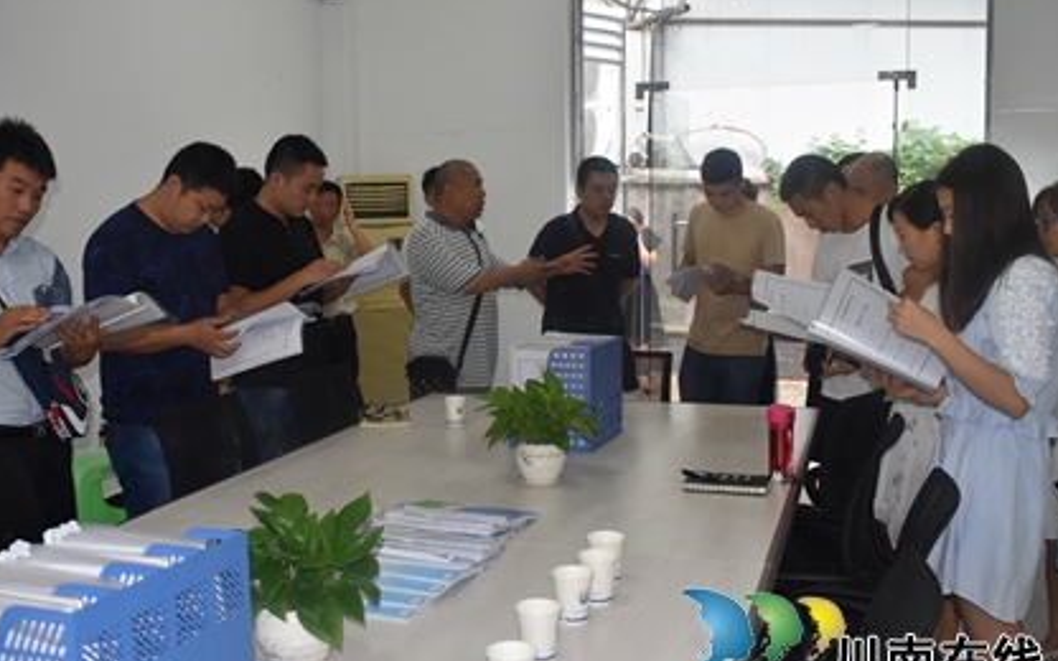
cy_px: 352
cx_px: 491
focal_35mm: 39
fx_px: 1113
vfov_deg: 33.1
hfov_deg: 50.8
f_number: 5
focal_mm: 21
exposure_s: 1/100
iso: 800
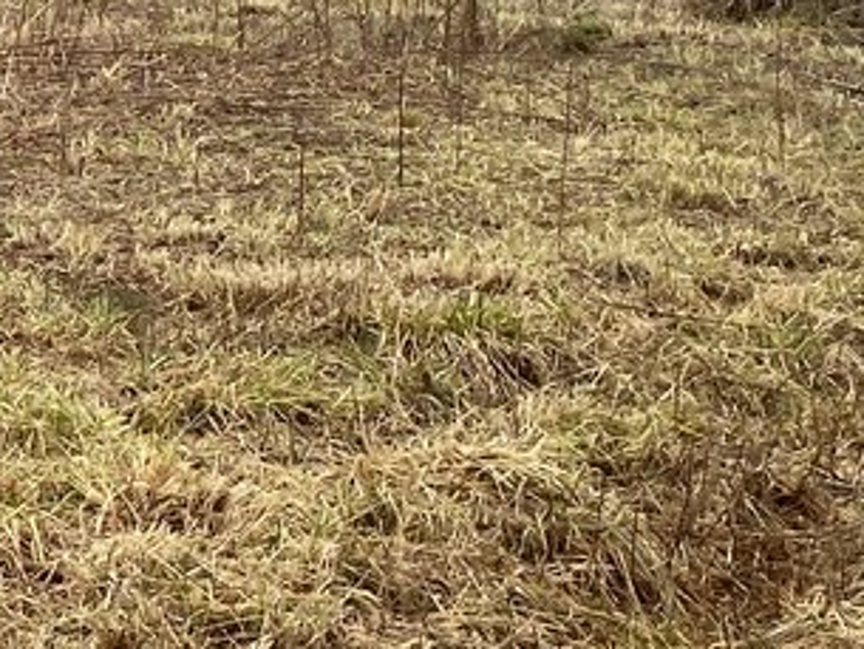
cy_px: 47
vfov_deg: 11.4
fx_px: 3221
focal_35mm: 129
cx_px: -1021
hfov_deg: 12.7
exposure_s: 1/1701
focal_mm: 4.25
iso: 32
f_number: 1.8
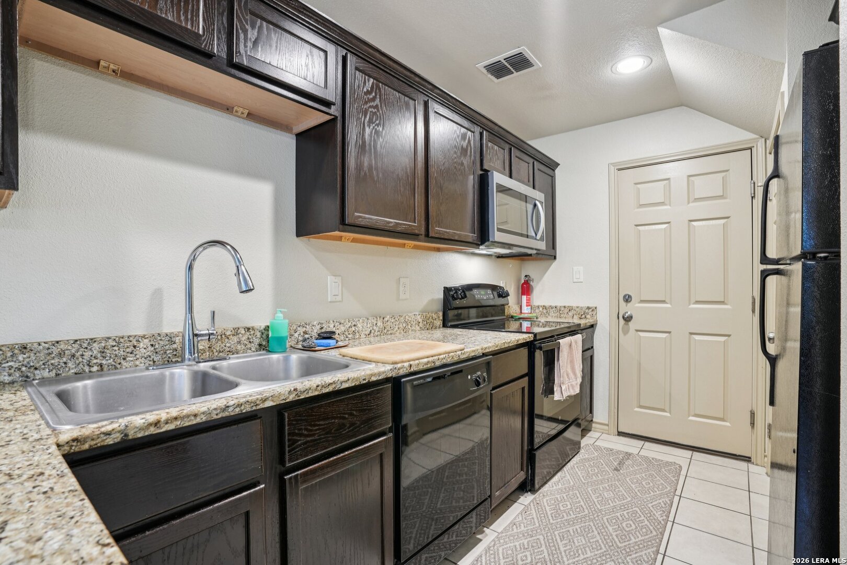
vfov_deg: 73.7
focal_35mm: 16
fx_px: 376
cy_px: 282
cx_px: 424
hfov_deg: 96.7
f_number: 8
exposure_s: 1/3.33
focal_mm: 16
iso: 400
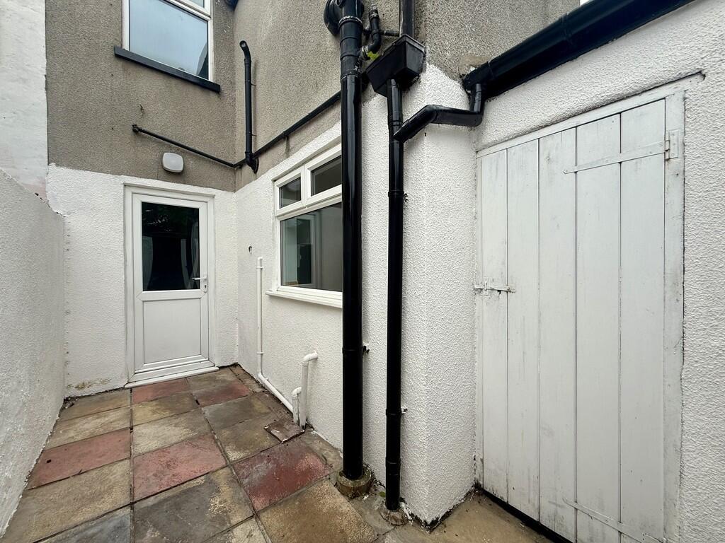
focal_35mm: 14
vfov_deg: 85.7
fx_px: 293
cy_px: 272
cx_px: 362
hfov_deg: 102.1
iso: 50
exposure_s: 1/651
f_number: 2.2
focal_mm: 2.22
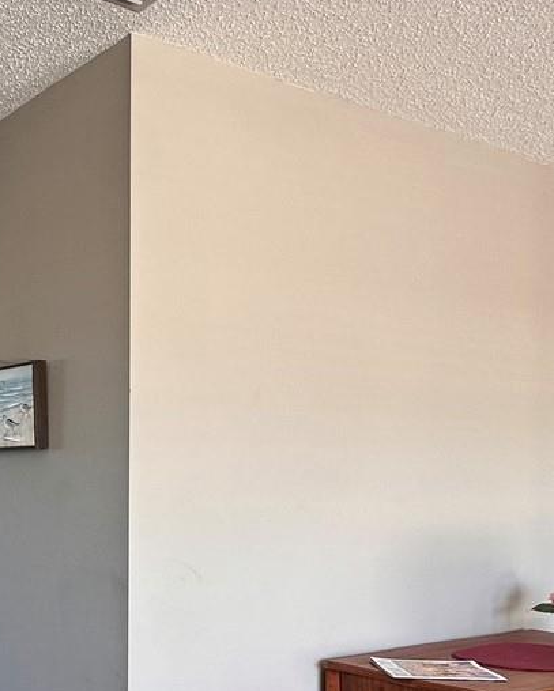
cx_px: -56
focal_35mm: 43
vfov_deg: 41.8
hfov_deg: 31.1
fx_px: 881
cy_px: 502
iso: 80
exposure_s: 1/99
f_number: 2.2
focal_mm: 2.22
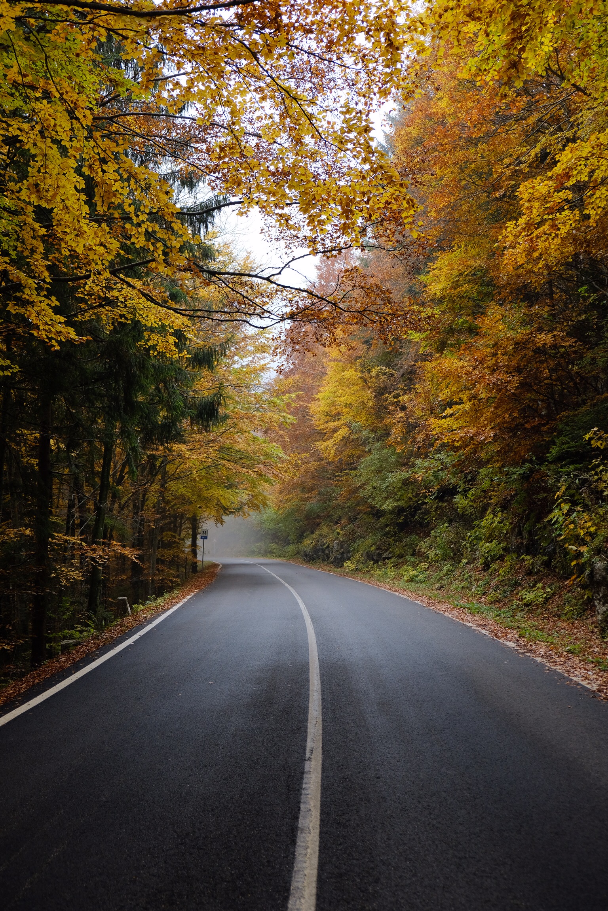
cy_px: 456
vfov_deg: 57.2
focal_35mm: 33
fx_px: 836
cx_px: 304
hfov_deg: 40.0
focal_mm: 22.3
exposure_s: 1/125
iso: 400
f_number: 3.2
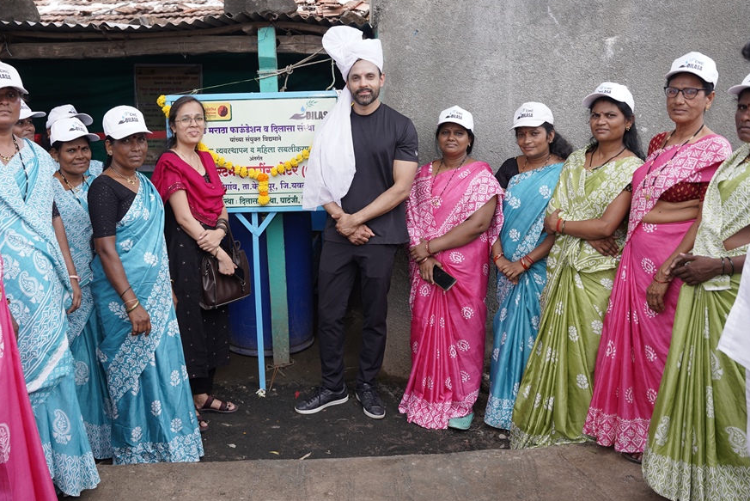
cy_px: 226
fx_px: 714
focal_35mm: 34
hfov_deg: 55.3
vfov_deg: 38.6
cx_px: 335
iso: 100
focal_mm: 29.2
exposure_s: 1/250
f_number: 4
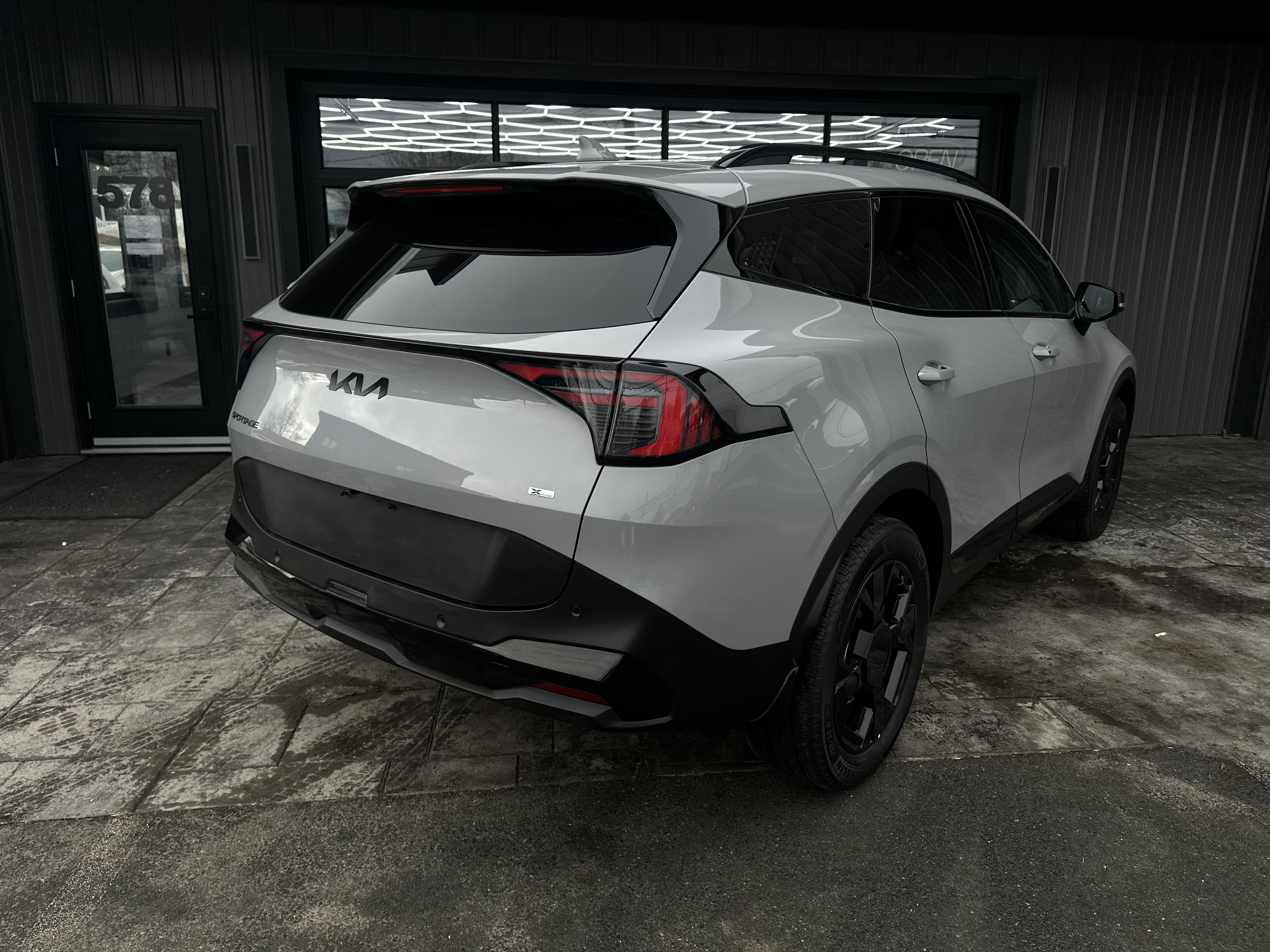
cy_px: 476
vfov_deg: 56.8
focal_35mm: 24
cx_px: 635
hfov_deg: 71.6
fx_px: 881
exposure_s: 1/580
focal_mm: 6.86
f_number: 1.78
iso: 80
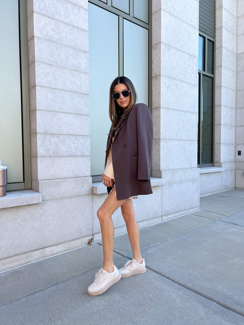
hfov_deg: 53.1
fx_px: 244
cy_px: 162
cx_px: 122
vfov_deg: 67.3
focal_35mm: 26
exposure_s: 1/632
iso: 50
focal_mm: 5.7
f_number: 1.5
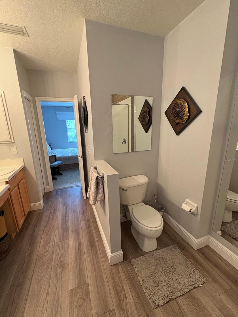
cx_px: 119
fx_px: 138
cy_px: 160
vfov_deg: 98.2
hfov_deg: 81.7
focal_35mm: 15
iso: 400
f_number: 2.2
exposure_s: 1/60
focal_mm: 2.22
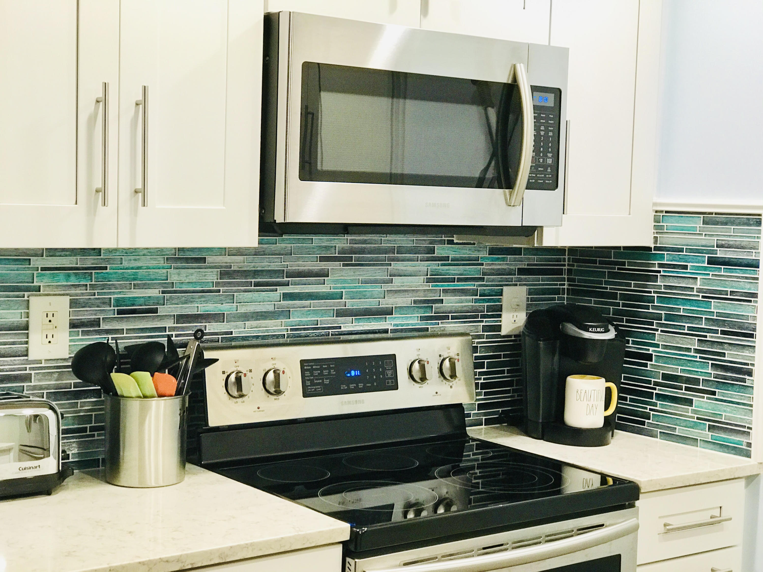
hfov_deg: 33.8
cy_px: 286
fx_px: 1256
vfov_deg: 25.7
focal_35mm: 57
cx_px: 382
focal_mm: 6.6
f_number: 2.8
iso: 250
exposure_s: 1/60
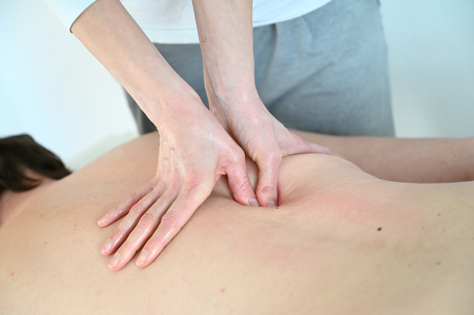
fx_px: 921
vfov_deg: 19.4
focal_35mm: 70
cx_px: 237
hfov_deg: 28.9
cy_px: 158
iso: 2000
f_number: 4.5
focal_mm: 70
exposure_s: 1/200
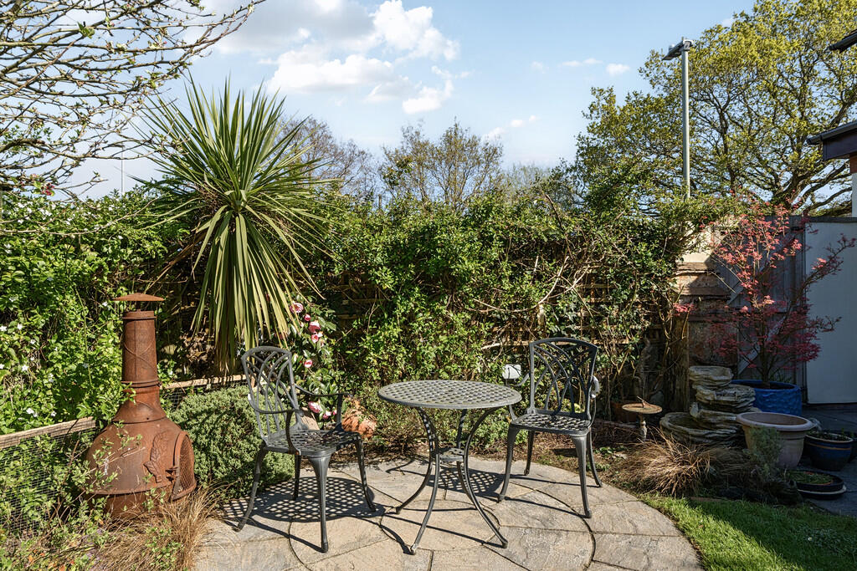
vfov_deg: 59.5
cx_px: 428
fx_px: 500
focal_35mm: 21
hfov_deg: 81.2
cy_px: 286
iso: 400
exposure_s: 1/500
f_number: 8
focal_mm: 14
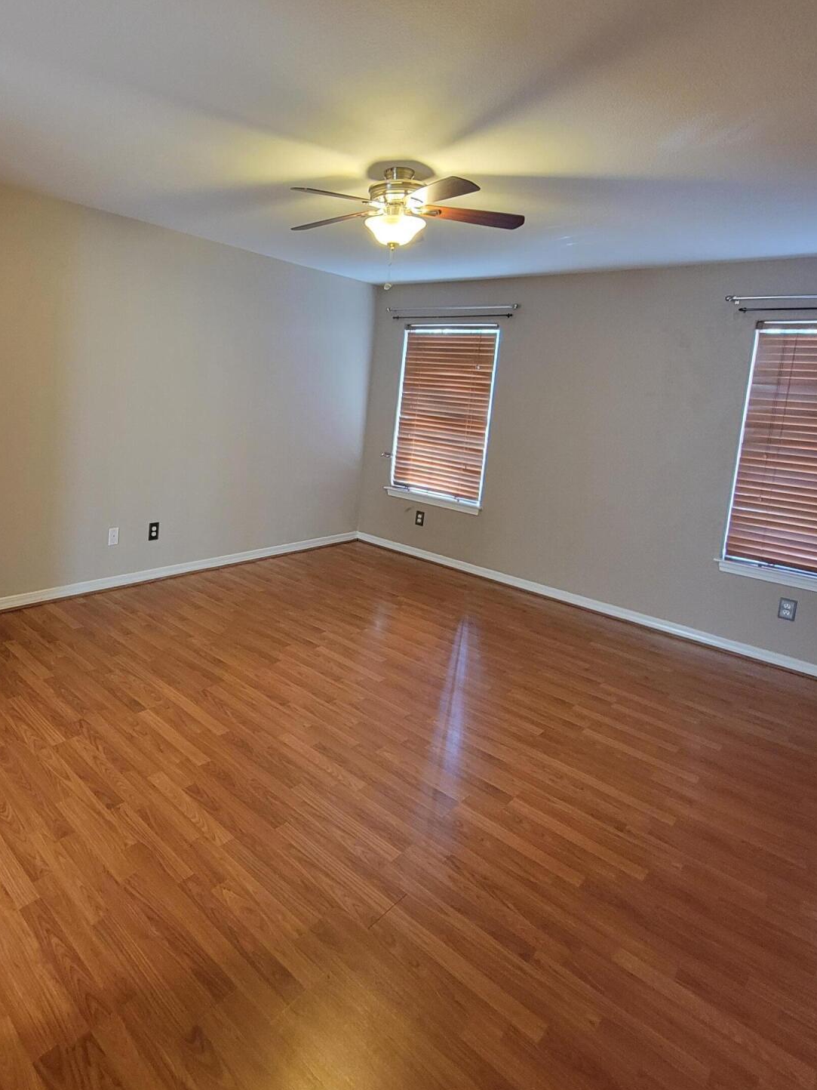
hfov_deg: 69.5
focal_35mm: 18
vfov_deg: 86.7
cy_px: 440
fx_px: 566
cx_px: 269
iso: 400
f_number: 2.2
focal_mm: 2.2
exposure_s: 1/30
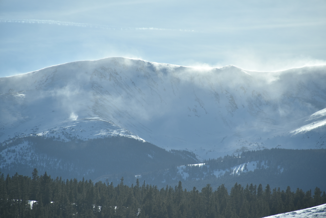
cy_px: 109
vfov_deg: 4.6
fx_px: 2717
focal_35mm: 300
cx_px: 163
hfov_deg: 6.9
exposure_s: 1/640
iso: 100
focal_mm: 300
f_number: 8
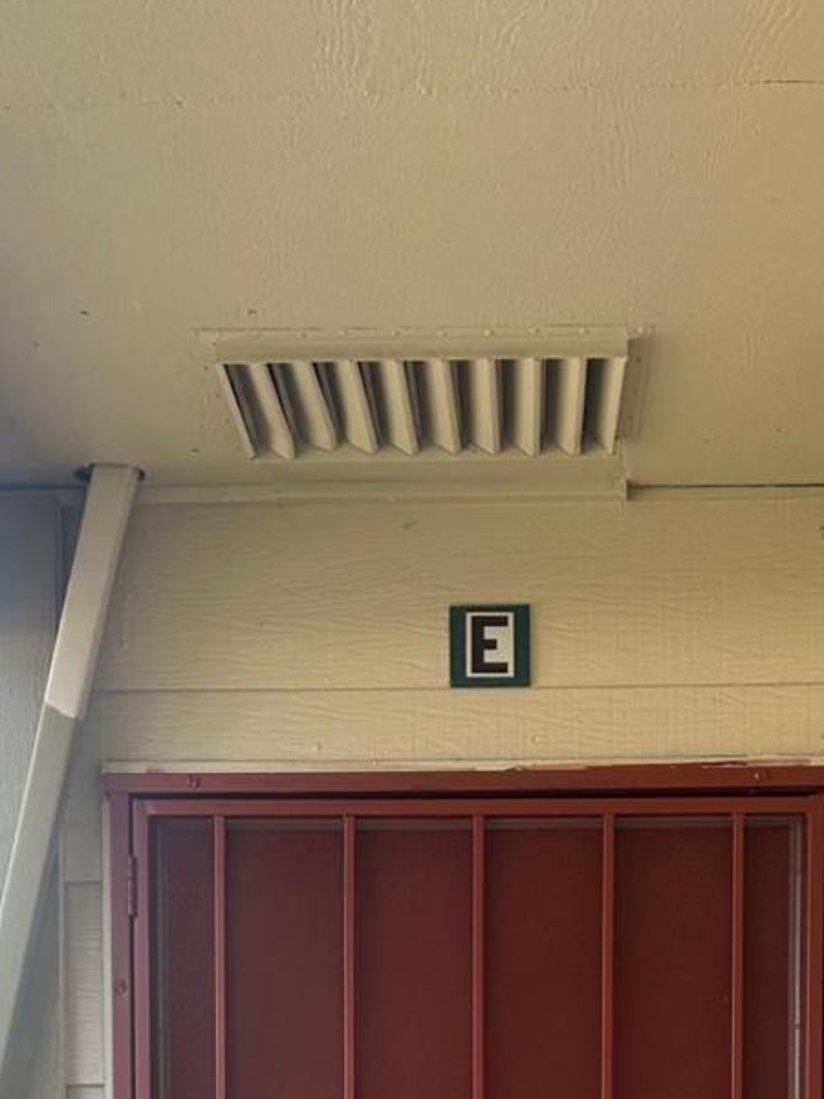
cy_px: 1289
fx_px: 2063
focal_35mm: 65
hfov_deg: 22.5
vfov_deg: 26.7
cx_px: 543
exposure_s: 1/460
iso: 50
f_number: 1.5
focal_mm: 5.7
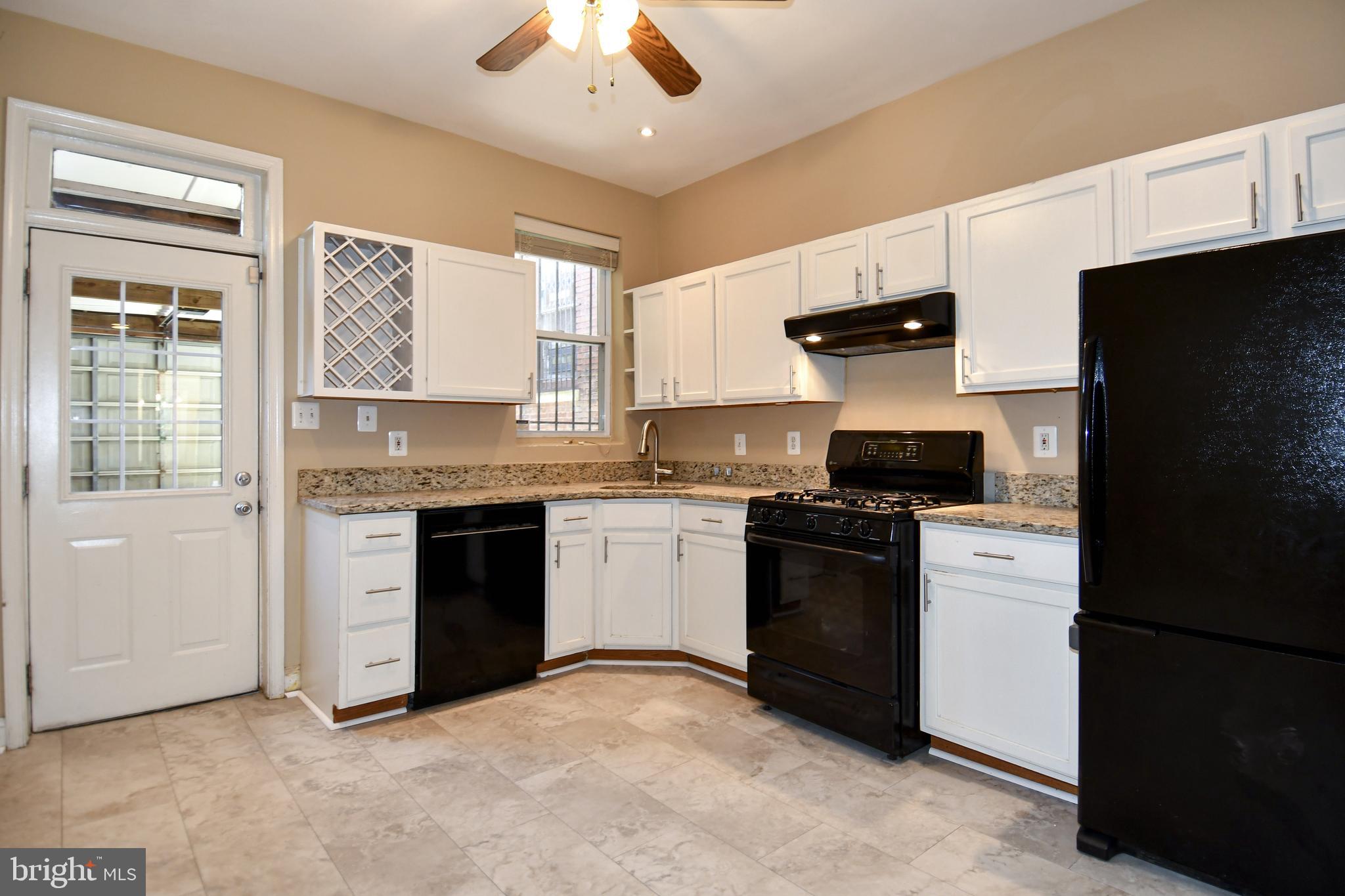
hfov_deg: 90.0
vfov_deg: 67.4
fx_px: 672
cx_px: 672
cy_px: 448
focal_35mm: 18
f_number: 4
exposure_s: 1/60
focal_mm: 12
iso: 500
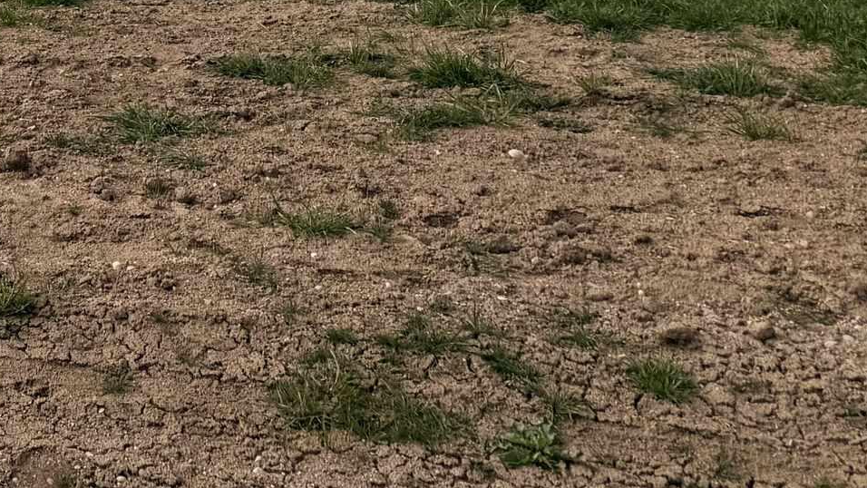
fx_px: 1931
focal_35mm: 84
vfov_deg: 12.8
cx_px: -448
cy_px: -440
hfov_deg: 21.2
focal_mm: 6.76
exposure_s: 1/14286
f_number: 1.78
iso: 80
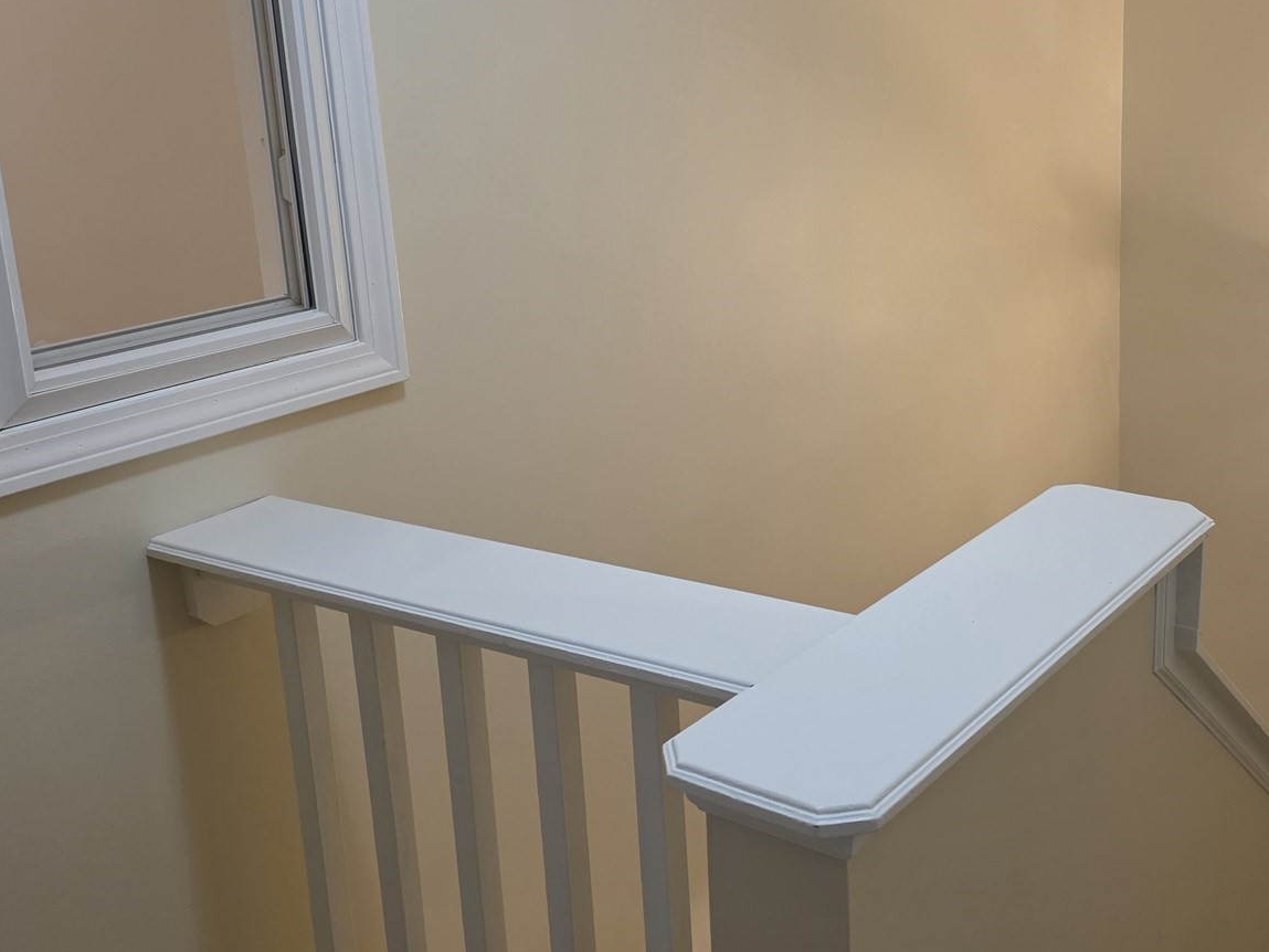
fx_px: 1503
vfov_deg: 35.0
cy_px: 391
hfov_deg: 45.4
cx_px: 794
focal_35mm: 41
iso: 400
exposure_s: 1/120
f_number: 1.7
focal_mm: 6.3
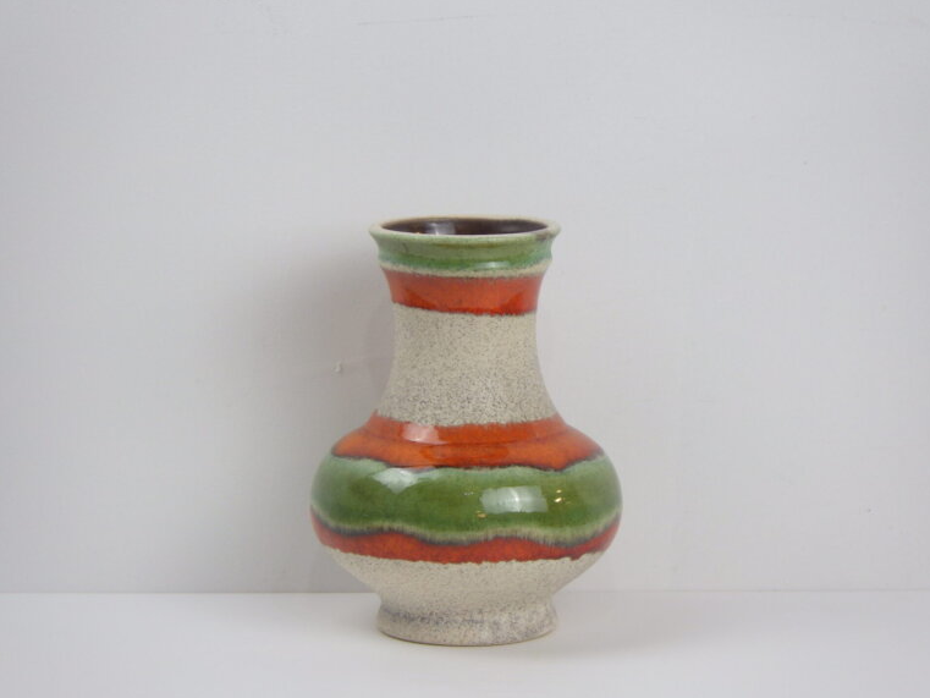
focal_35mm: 116
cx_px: 468
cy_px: 348
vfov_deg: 12.8
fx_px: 3117
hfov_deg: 17.0
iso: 125
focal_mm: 20.6
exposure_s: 1/20
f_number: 5.2
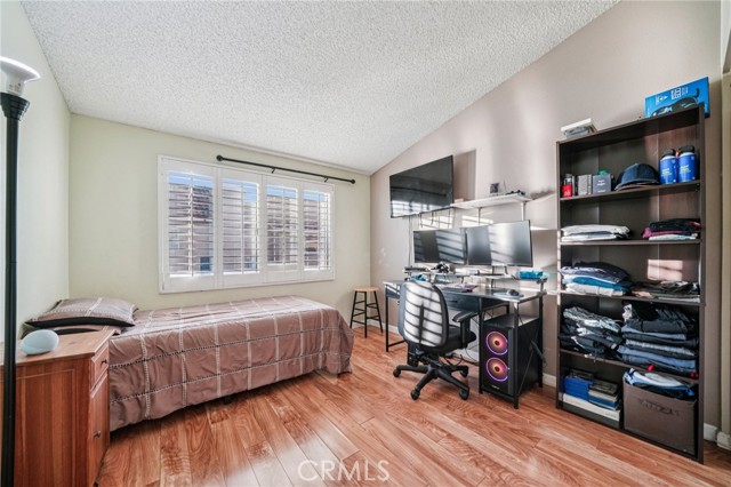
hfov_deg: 112.6
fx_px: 244
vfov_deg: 89.9
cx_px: 366
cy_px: 244
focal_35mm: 12
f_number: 8
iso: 400
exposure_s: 1/25
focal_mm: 12
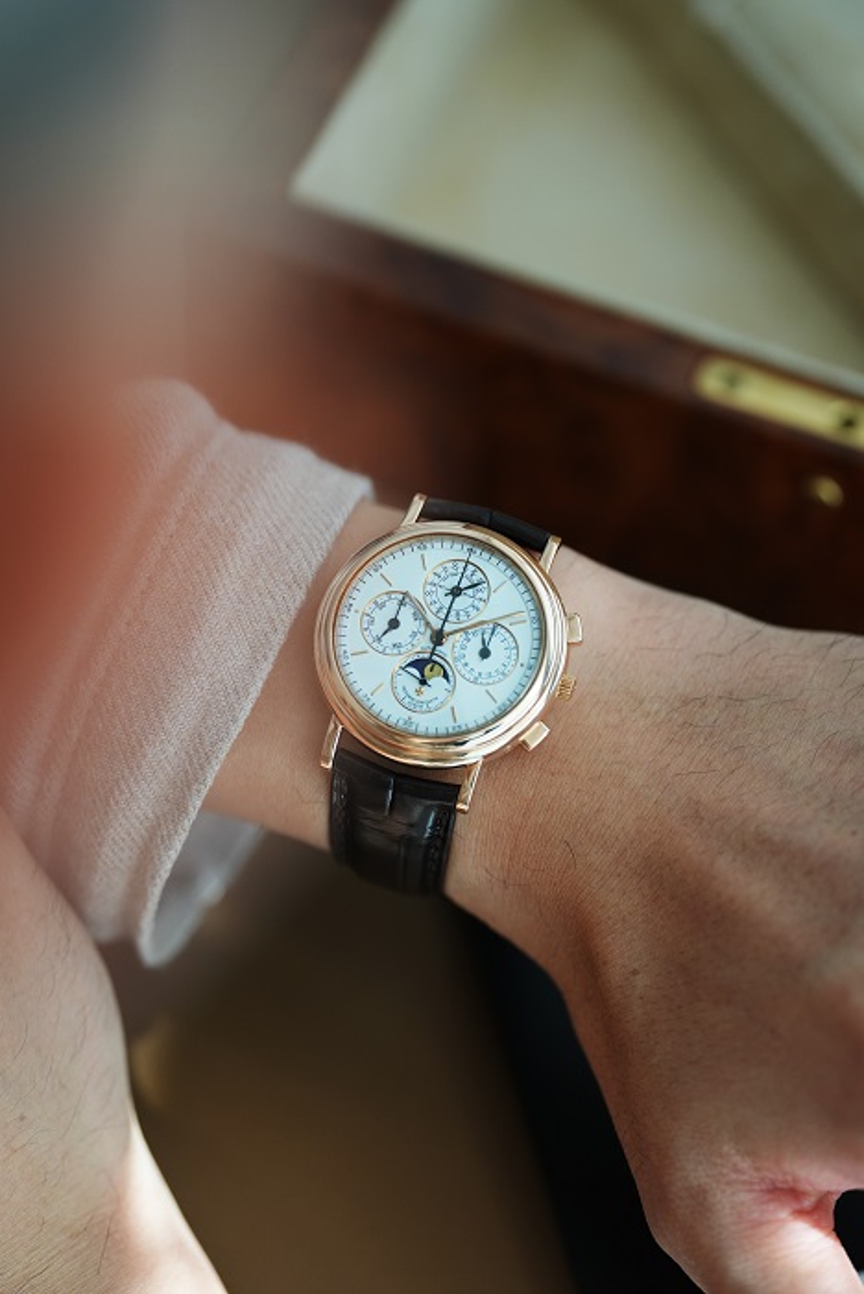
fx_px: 3776
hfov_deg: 13.1
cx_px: 432
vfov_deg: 19.4
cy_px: 647
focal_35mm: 105
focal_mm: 105
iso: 640
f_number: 2.8
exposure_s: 1/250
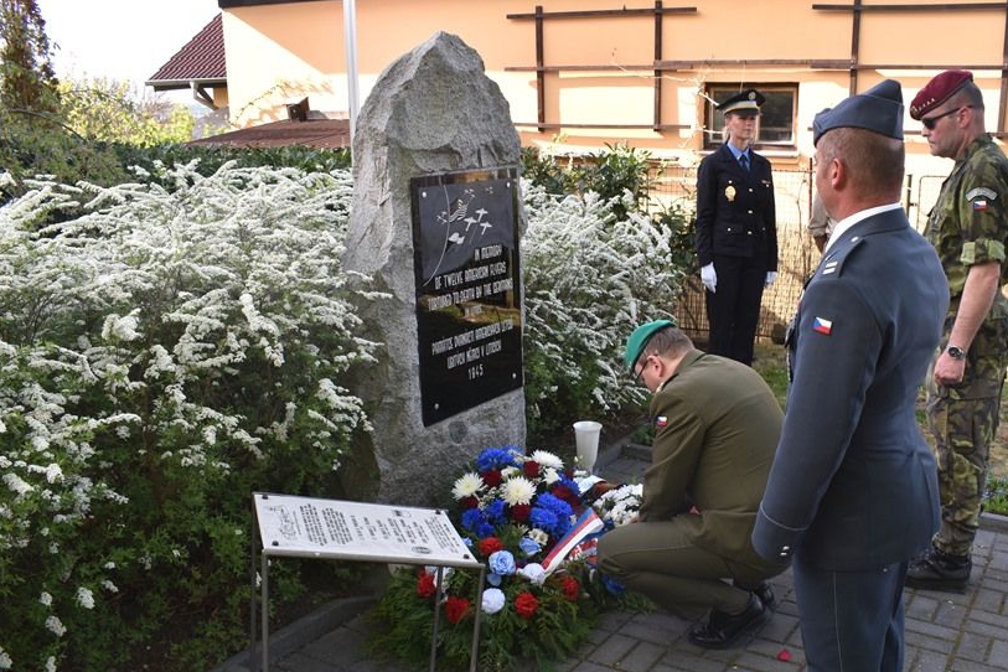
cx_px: 608
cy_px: 392
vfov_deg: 38.8
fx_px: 952
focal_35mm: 34
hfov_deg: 55.4
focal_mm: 18
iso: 100
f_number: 8
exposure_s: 1/60
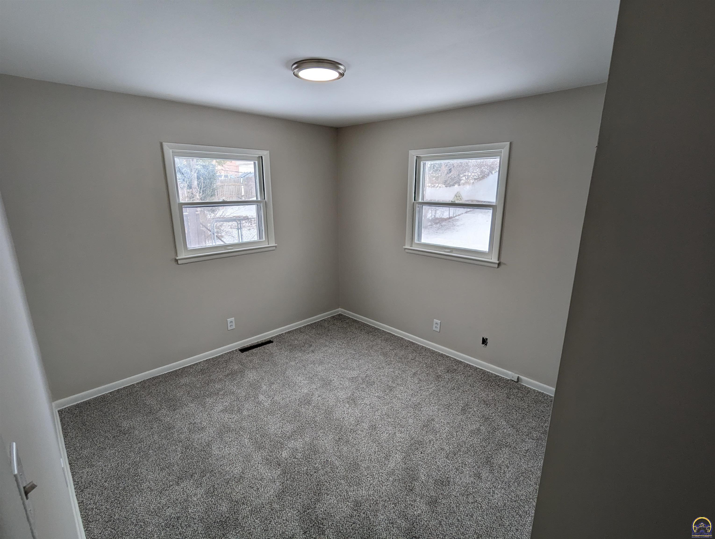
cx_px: 358
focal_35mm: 16
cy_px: 270
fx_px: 331
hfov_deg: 94.4
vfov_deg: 78.2
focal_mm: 2.35
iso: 51
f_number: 2.2
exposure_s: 1/248
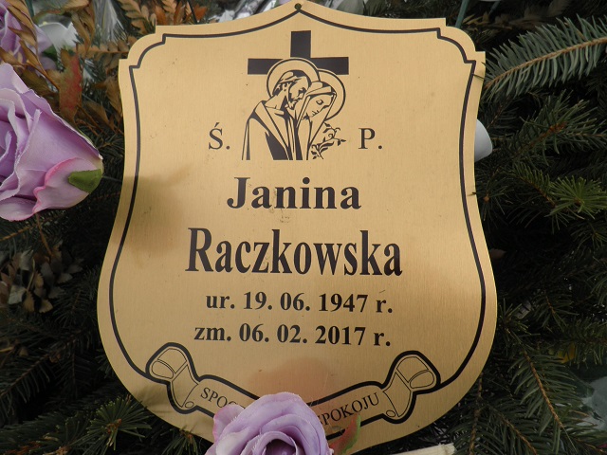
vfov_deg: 56.8
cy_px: 228
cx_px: 304
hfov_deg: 71.6
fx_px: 421
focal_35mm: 24
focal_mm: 4.3
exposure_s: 1/60
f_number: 8.3
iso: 64
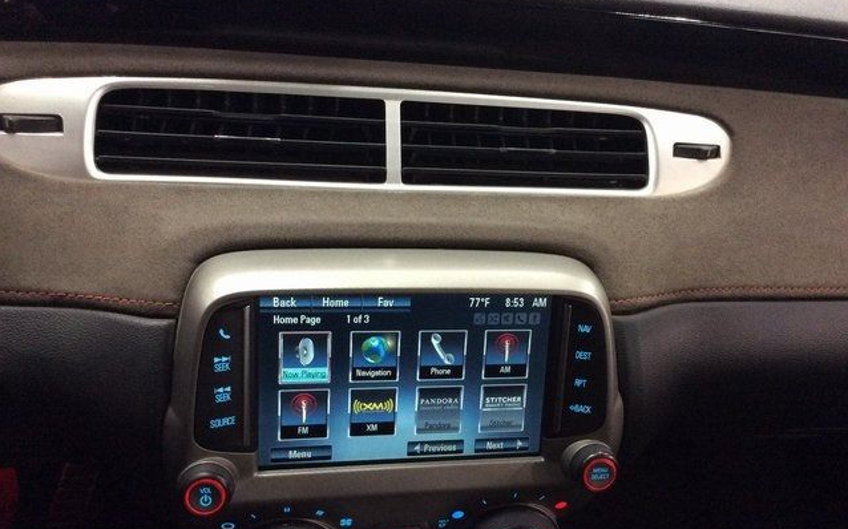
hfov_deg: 56.7
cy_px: 308
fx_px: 785
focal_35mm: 34
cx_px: 424
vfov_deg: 37.1
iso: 250
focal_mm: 3.3
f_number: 2.4
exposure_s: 1/24
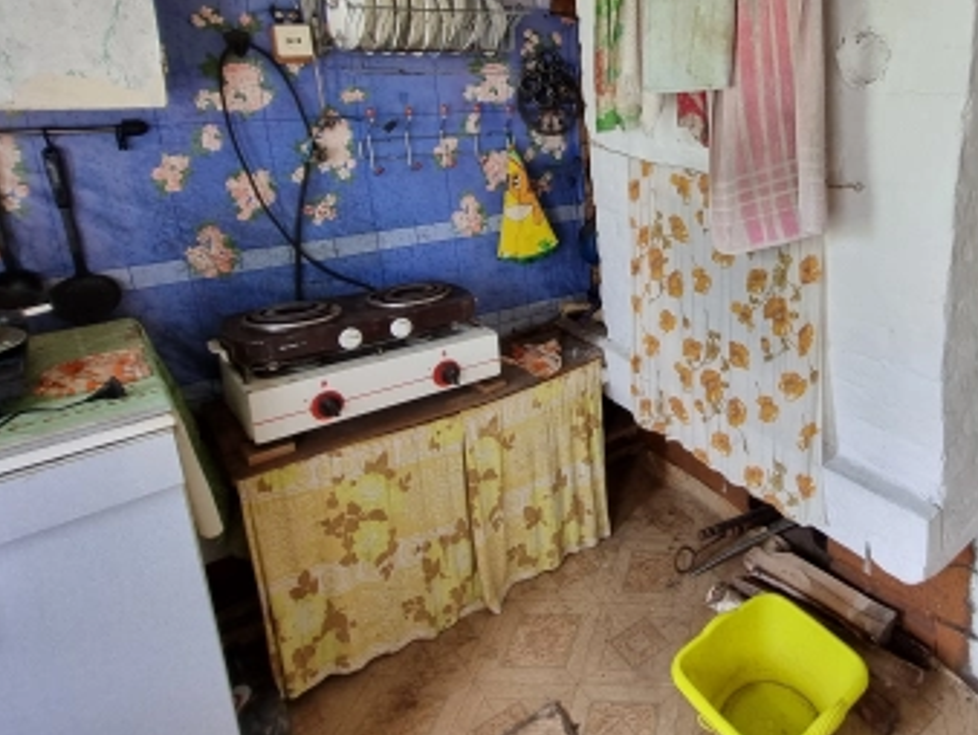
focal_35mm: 24
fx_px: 679
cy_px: 231
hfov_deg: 67.4
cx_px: 723
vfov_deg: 55.4
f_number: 2.2
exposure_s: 1/60
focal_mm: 1.74
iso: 80
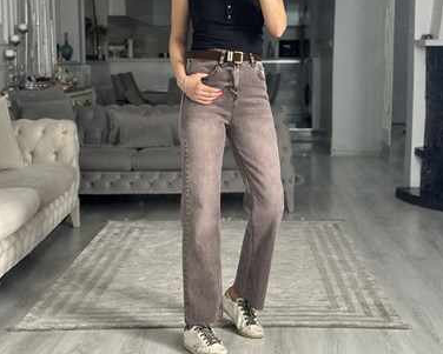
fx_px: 826
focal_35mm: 63
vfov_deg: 24.2
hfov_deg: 30.0
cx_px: 222
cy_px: 143
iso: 160
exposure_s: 1/50
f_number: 1.78
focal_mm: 6.86
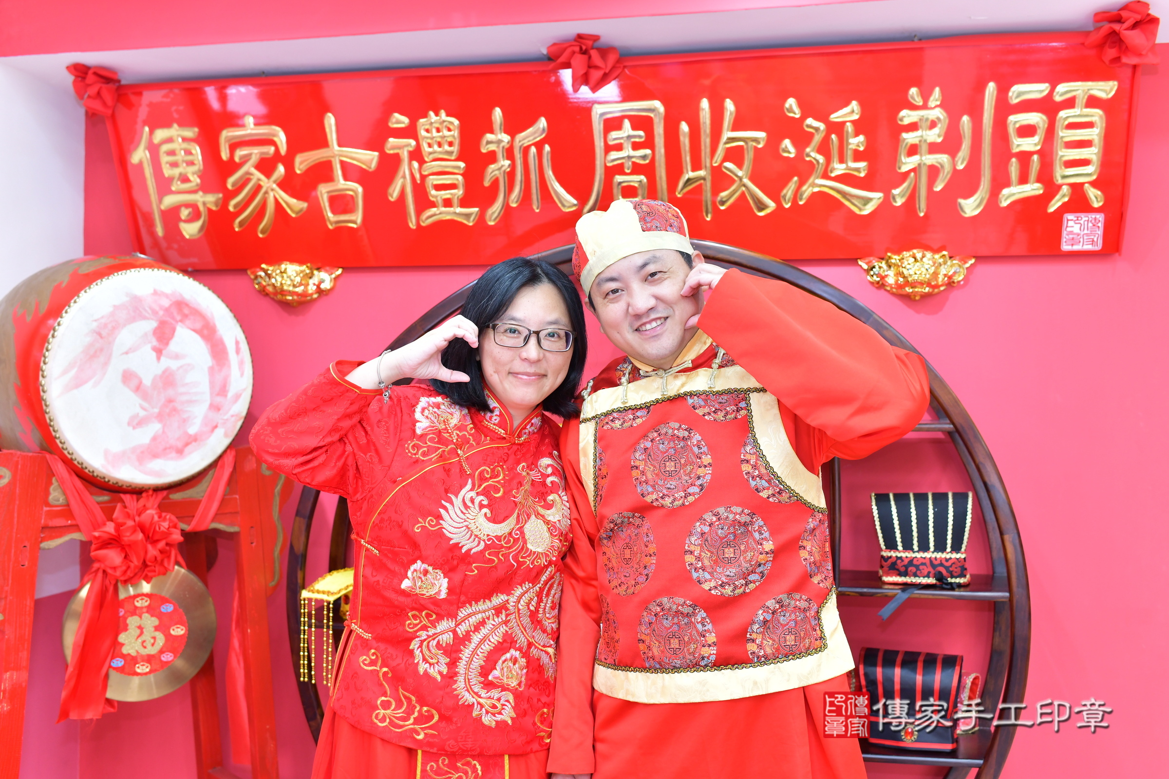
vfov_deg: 37.9
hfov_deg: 54.4
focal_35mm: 35
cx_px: 584
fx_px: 1136
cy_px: 390
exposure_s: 1/200
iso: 800
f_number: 4.5
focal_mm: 35
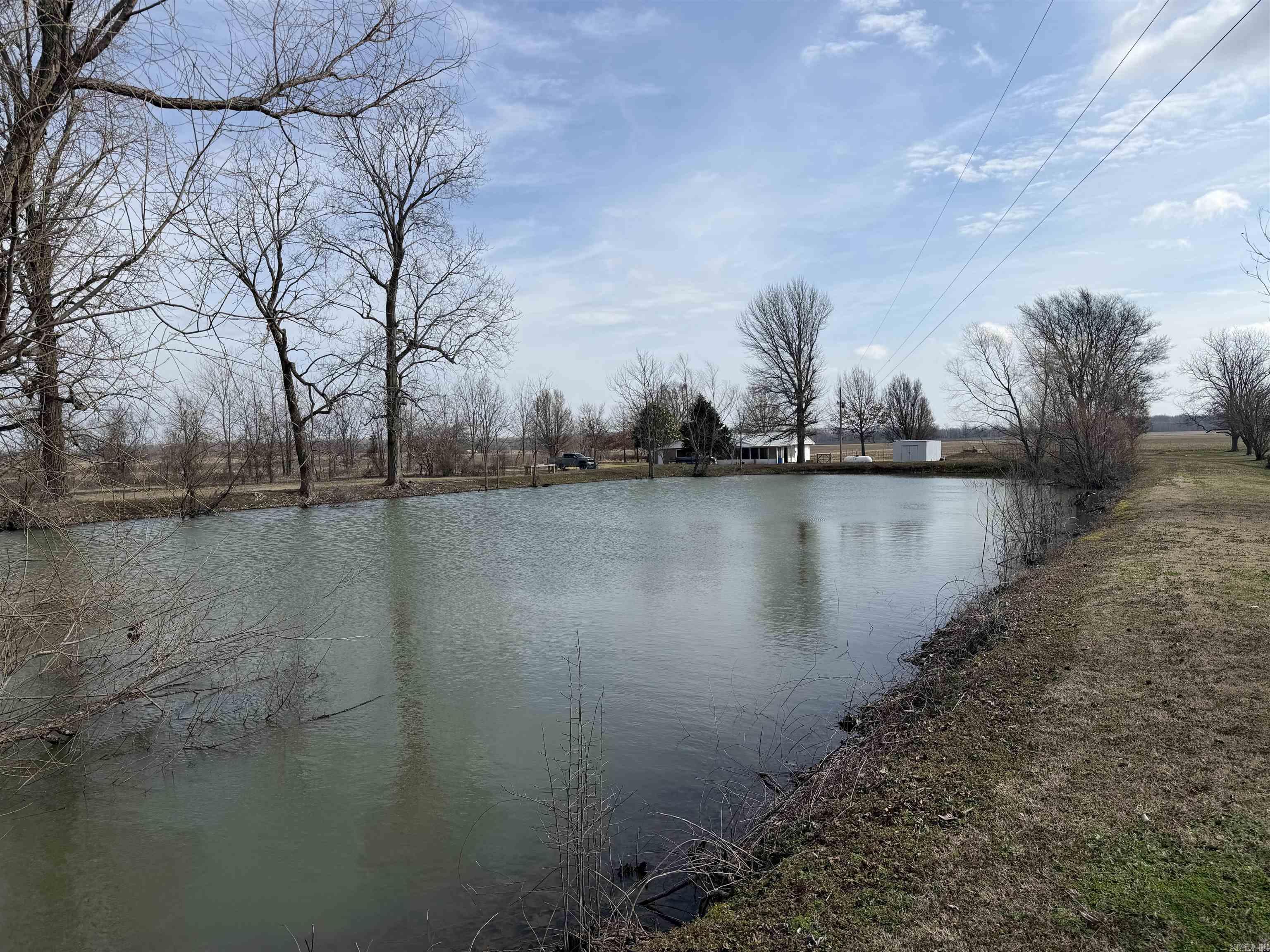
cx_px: 635
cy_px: 476
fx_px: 881
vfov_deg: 56.8
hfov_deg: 71.6
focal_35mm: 24
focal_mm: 6.76
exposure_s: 1/8130
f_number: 1.78
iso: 80
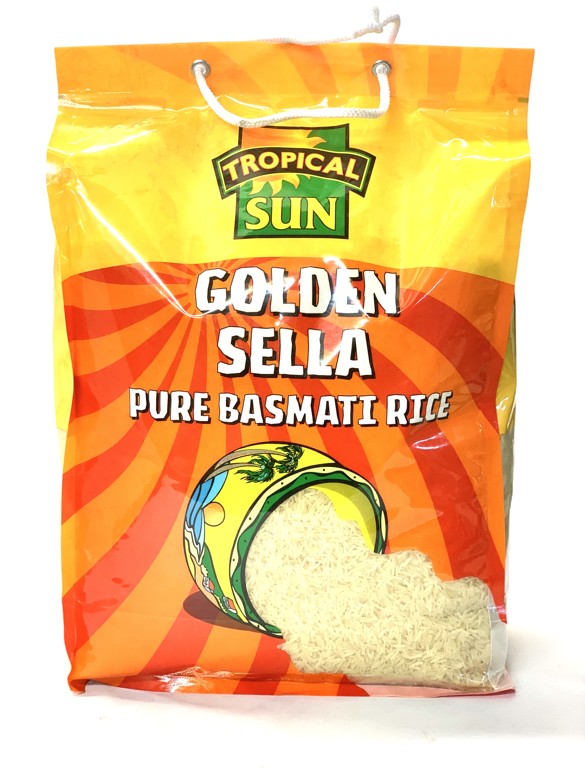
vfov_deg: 36.8
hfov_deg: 28.0
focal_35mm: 52
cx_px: 292
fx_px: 1172
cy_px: 390
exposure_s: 1/50
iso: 64
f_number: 2.4
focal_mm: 6
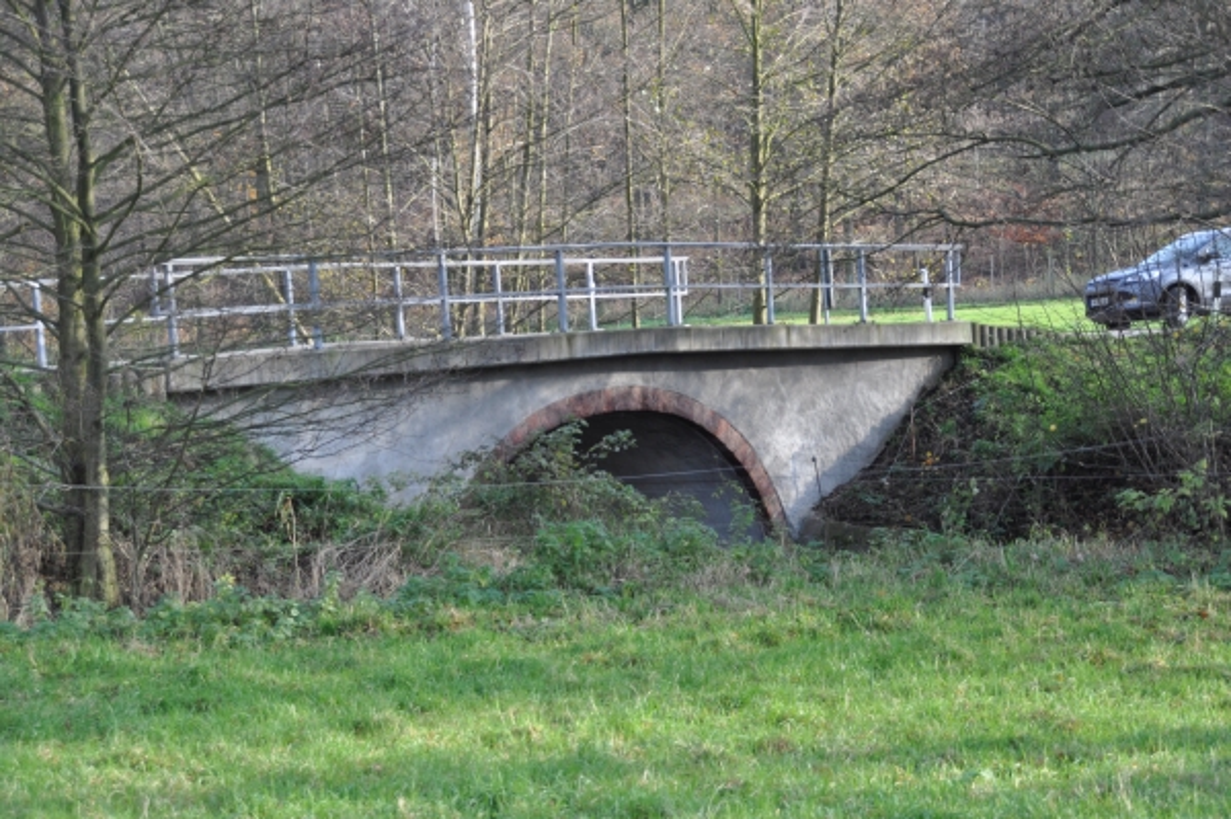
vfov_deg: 12.7
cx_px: 616
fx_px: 3690
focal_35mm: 108
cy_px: 410
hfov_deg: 18.9
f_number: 5.3
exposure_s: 1/320
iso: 400
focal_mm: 72
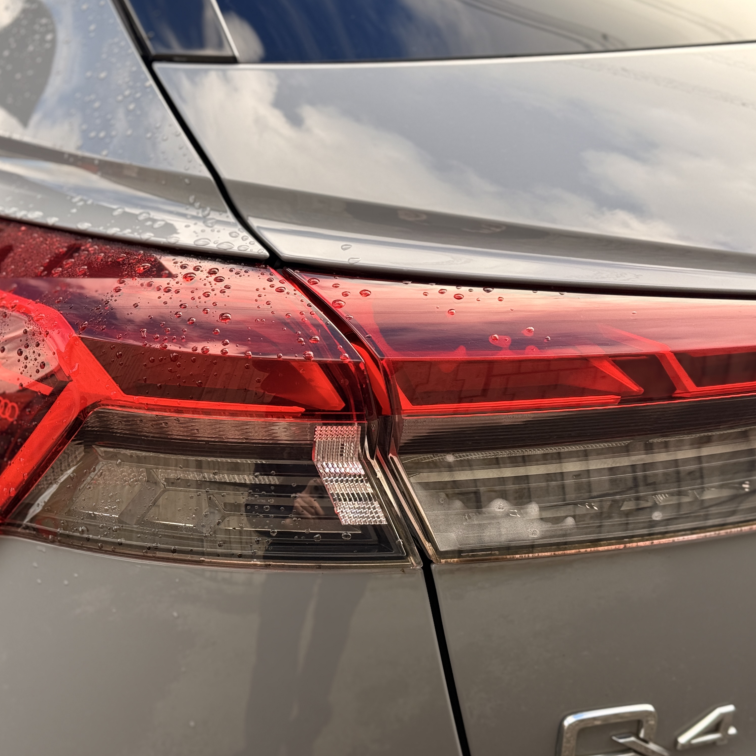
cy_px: 377
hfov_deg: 29.9
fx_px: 1408
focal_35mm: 57
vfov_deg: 30.0
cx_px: 258
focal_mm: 6.76
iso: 64
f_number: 1.78
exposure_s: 1/392
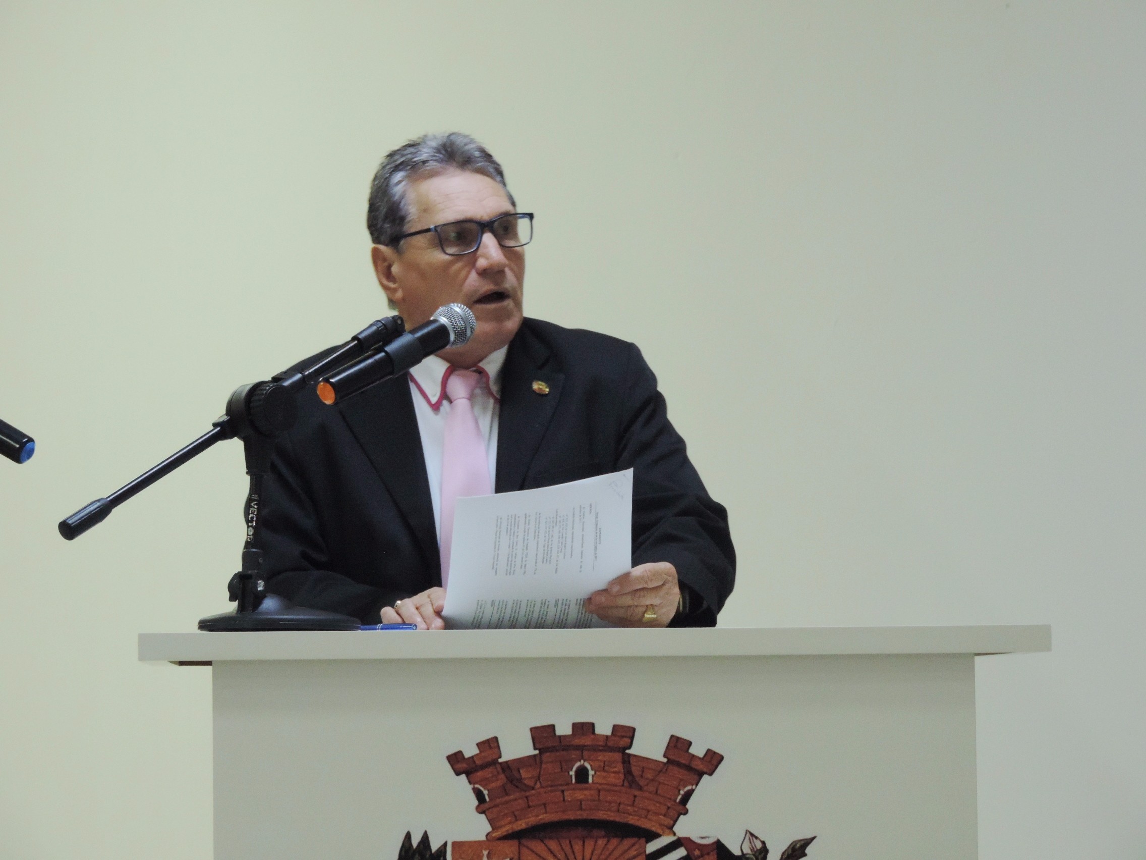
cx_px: 573
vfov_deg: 7.4
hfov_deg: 9.9
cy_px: 430
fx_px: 6621
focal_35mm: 200
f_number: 4.6
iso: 800
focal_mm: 35.6
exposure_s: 1/30
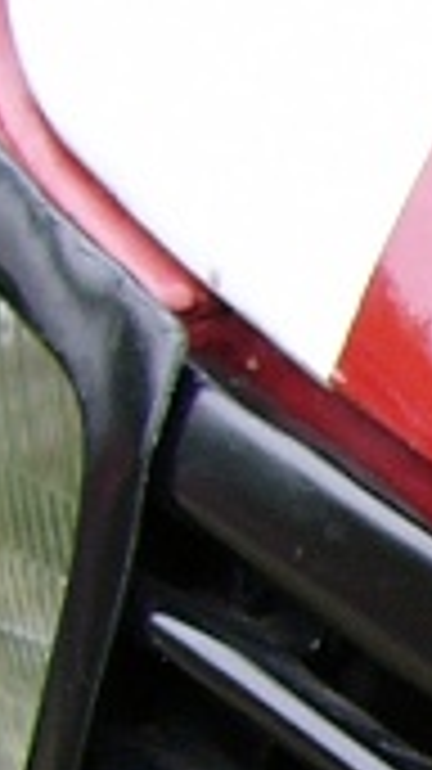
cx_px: 2097
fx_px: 4793
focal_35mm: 235
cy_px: 1103
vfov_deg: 9.0
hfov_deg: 4.5
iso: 50
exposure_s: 1/100
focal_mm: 6
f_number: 2.8
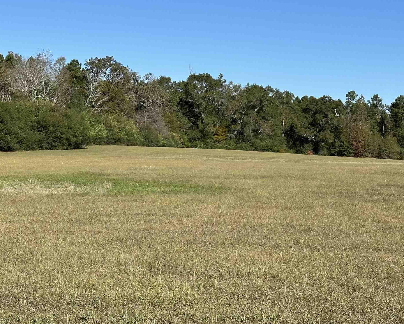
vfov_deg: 19.7
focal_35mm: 78
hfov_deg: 24.4
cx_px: 151
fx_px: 933
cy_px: 149
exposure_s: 1/4566
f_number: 1.78
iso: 64
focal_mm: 6.86
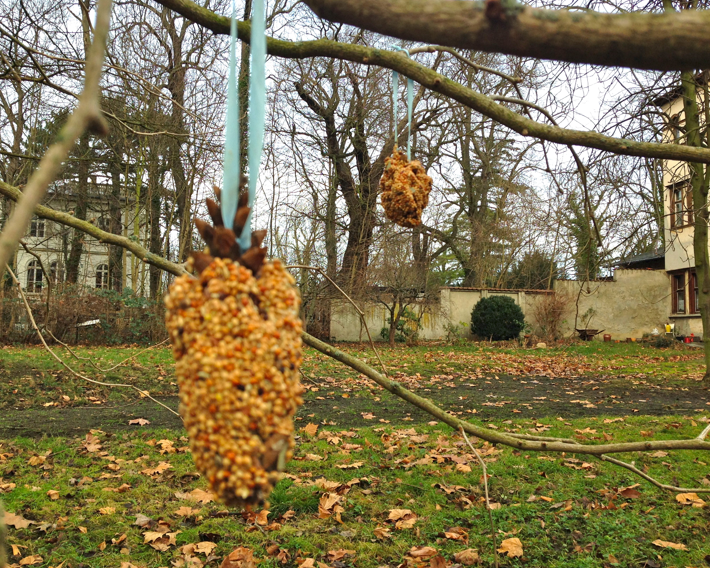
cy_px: 280
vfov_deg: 42.2
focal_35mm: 35
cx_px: 326
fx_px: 735
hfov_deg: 51.5
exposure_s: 1/254
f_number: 2.4
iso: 50
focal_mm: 4.12
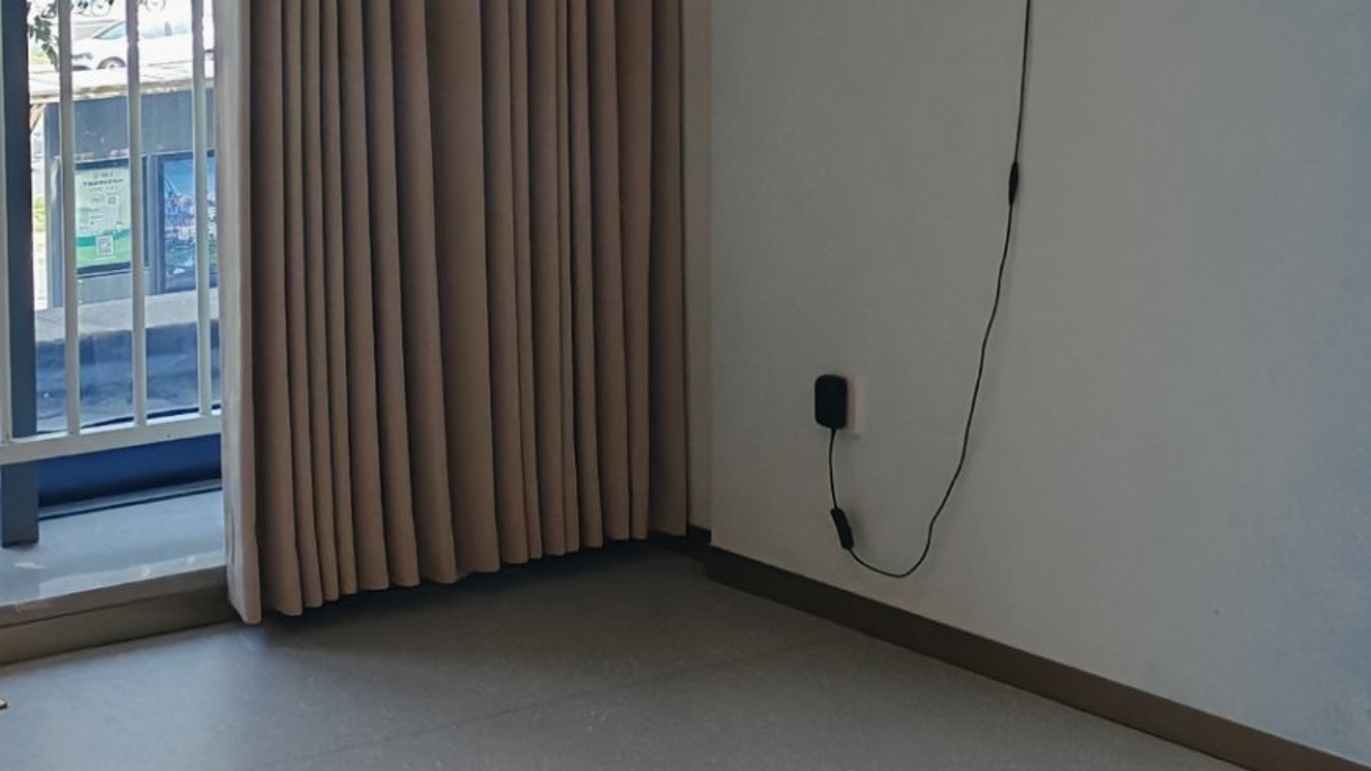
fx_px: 3344
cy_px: 41
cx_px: 565
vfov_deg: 13.0
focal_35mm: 92
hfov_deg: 23.1
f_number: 1.95
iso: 50
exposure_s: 1/152
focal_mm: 5.52
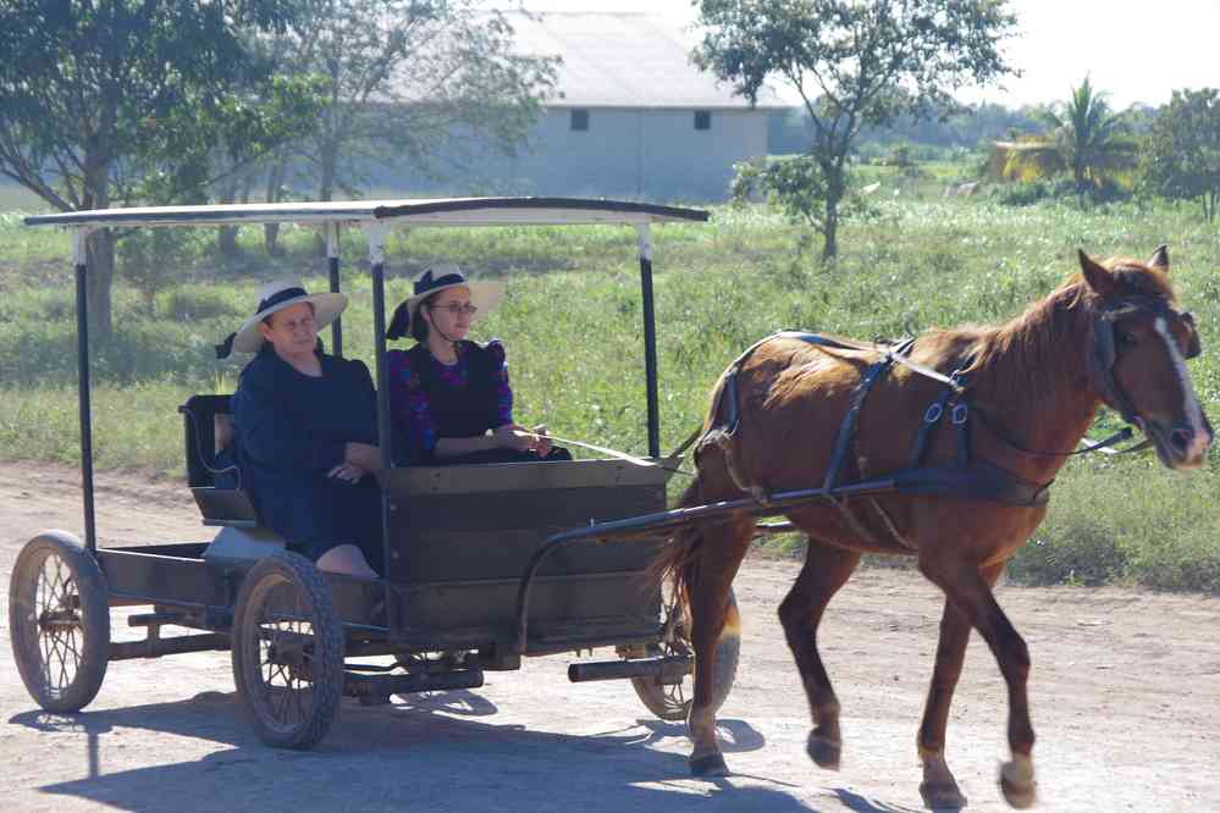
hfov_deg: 14.8
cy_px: 406
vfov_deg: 9.9
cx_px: 610
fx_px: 4710
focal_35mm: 139
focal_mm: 92.5
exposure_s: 1/125
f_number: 8
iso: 400
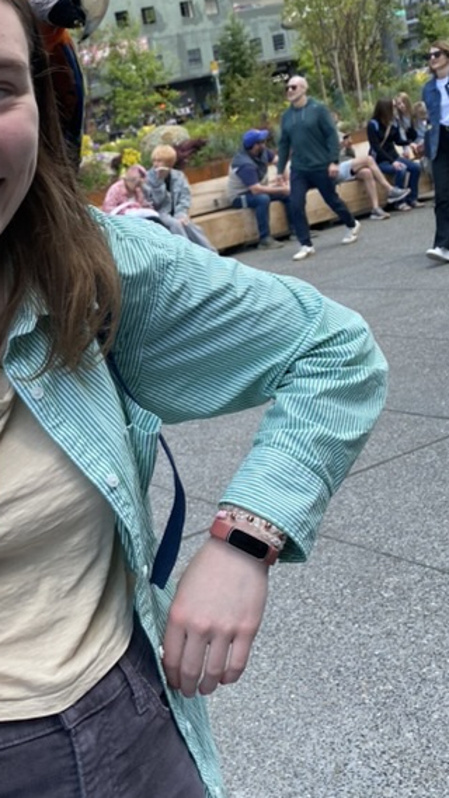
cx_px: -36
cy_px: 320
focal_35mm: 51
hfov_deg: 22.3
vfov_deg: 40.4
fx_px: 1080
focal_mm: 4.25
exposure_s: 1/1072
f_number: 1.8
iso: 32
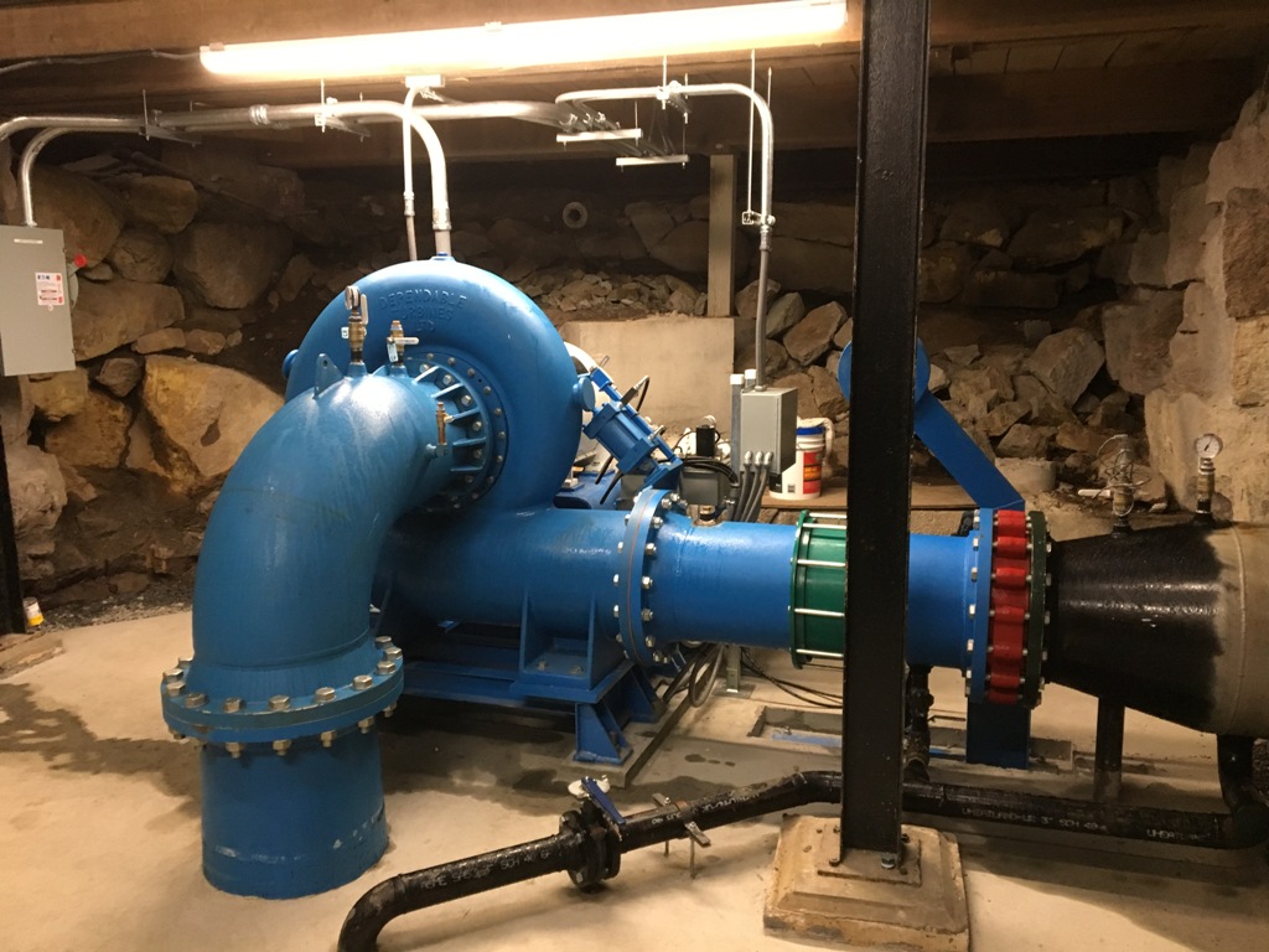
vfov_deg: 48.2
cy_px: 476
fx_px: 1063
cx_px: 634
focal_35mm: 29
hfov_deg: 61.7
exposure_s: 1/30
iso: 200
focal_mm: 4.15
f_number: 2.2
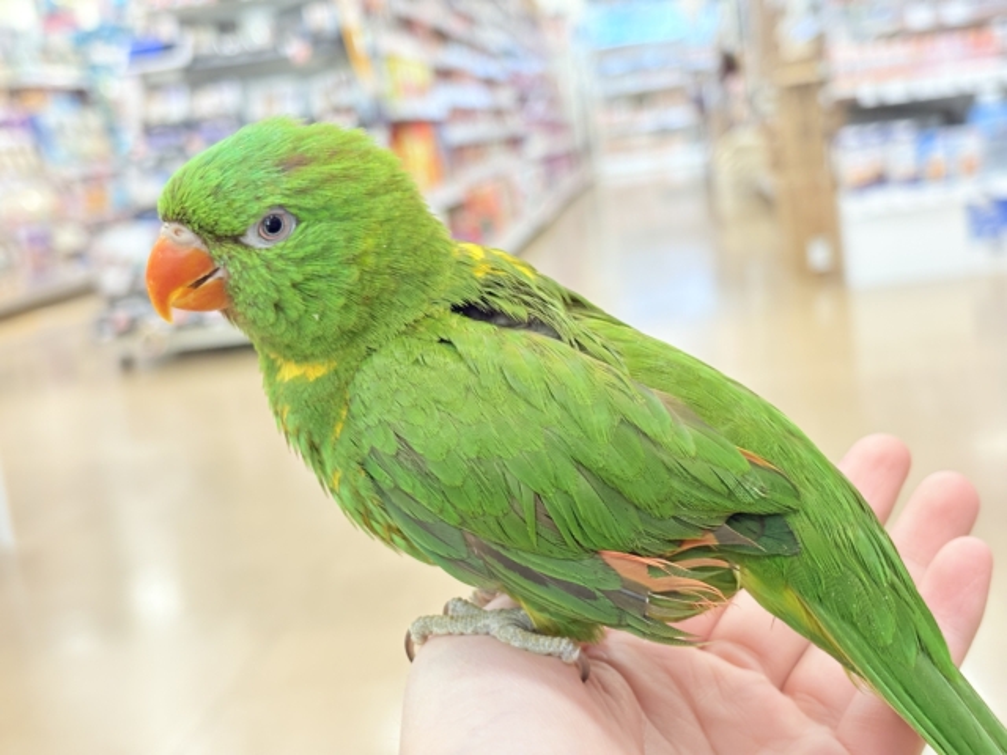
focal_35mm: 52
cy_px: 378
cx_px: 504
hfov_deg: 36.8
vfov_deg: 28.0
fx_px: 1513
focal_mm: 5.96
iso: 100
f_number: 1.6
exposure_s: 1/50
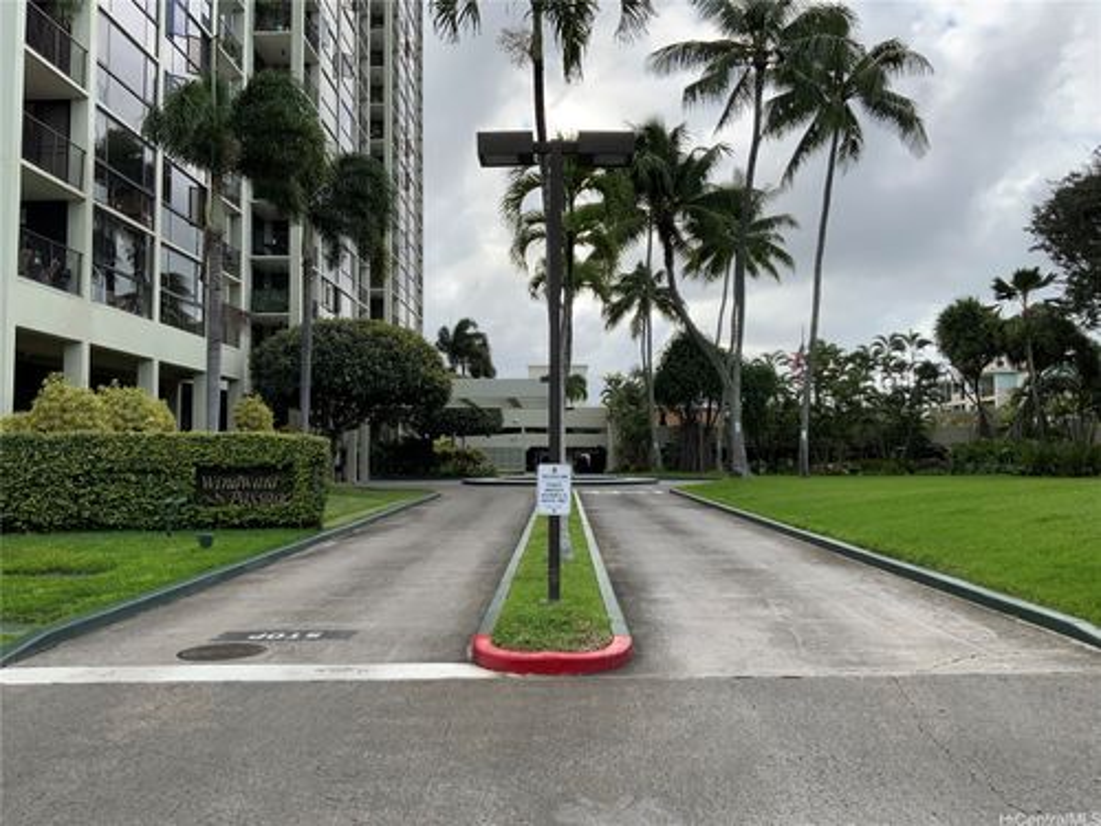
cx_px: 550
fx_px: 922
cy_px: 413
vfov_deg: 48.2
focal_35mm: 29
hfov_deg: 61.7
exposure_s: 1/551
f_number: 1.8
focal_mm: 3
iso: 16
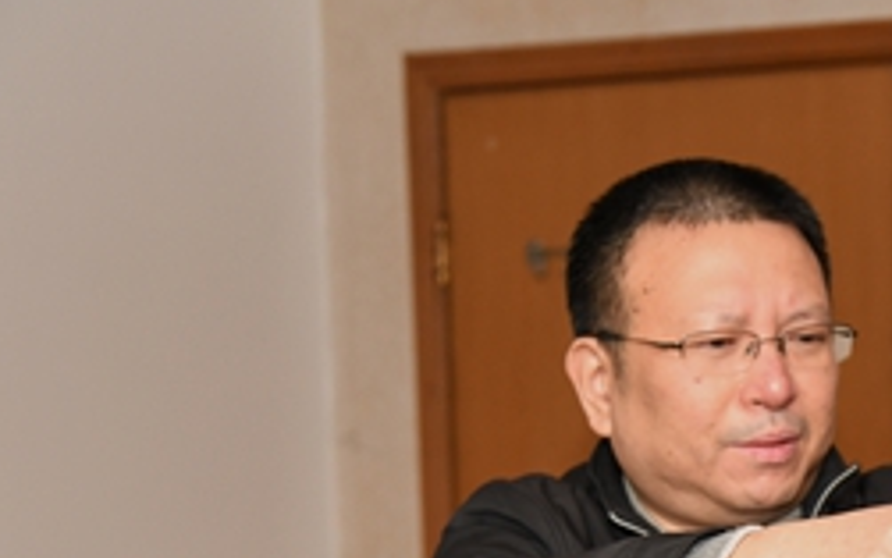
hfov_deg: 14.2
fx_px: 3453
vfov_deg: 9.0
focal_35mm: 142
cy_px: 780
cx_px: 1102
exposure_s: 1/100
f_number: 4
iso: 800
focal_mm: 50
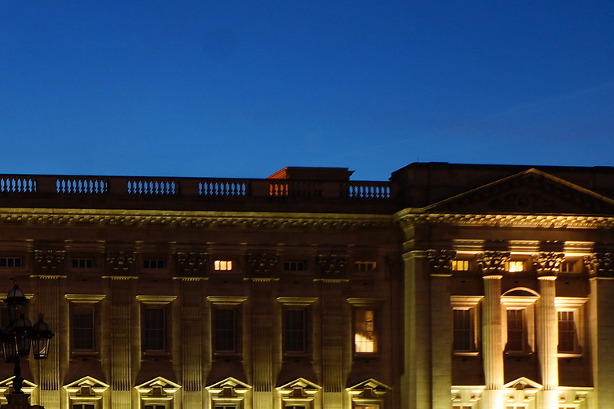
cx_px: -279
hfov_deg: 21.1
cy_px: 569
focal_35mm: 83
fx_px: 1415
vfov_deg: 15.4
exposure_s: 5
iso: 100
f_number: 9
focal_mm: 18
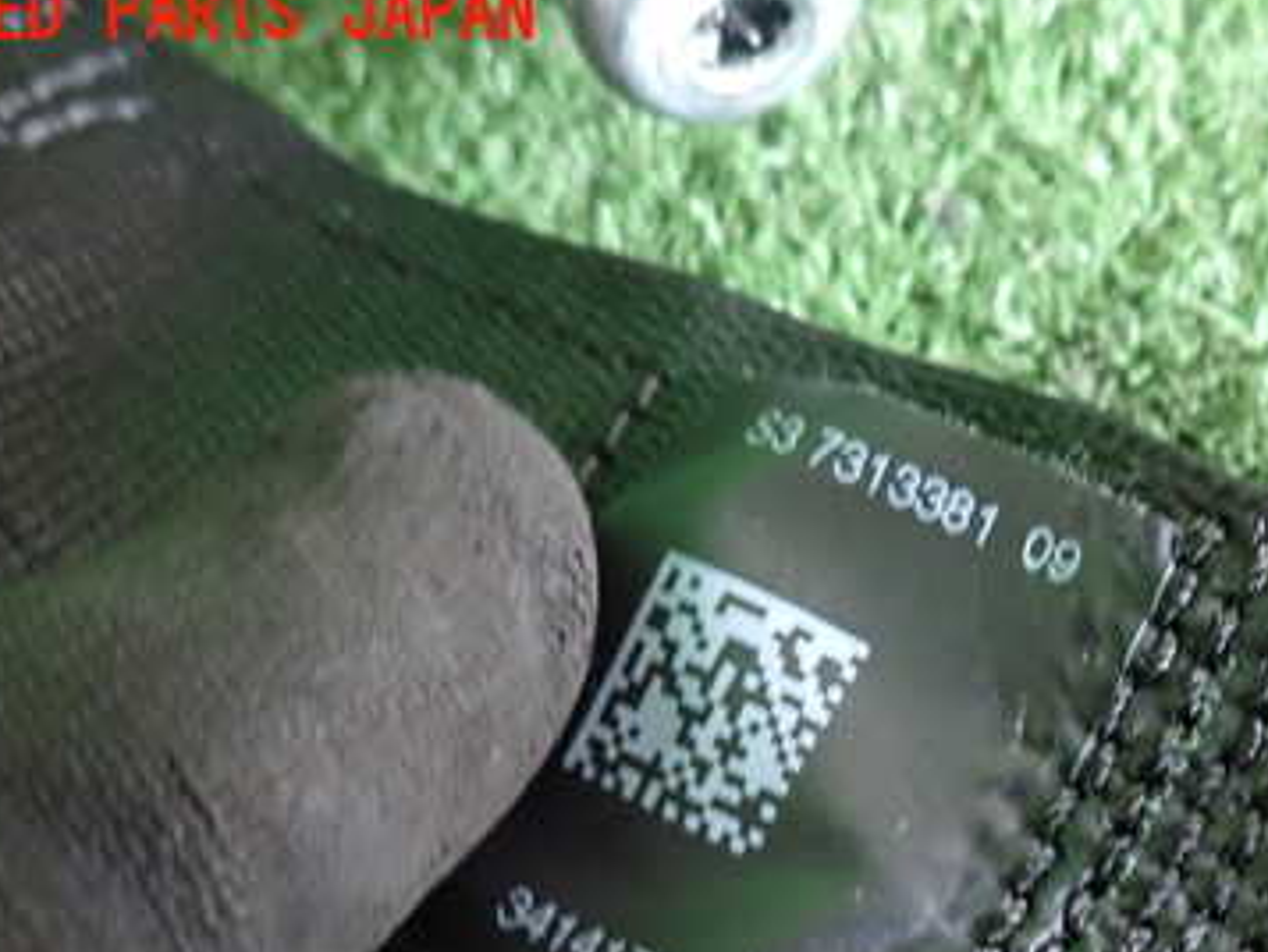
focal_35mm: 42
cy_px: 771
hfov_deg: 43.3
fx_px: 1539
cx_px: 955
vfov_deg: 33.3
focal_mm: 4.5
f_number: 2
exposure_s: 1/30
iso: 640
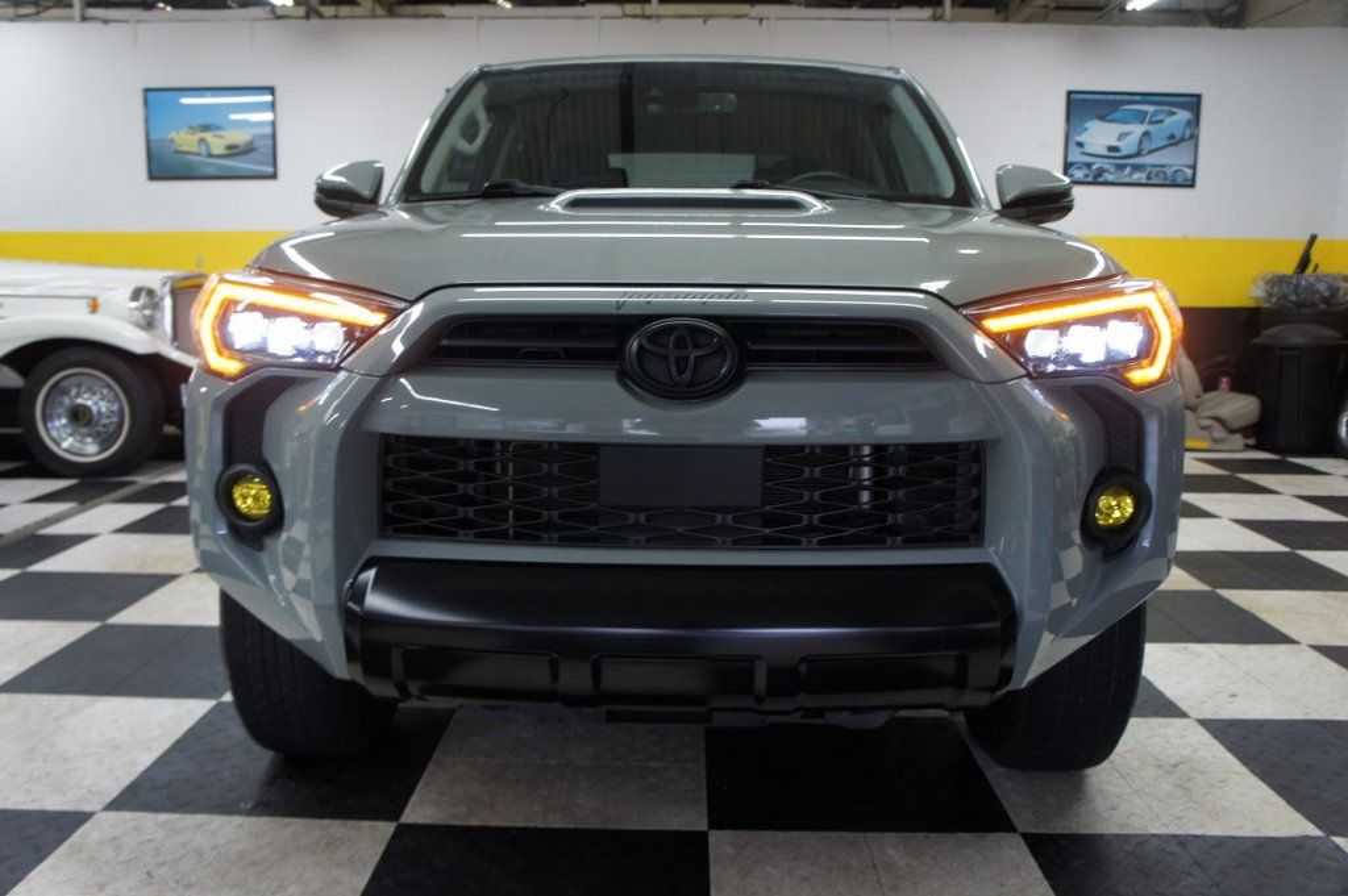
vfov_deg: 43.5
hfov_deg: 62.0
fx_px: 1122
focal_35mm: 30
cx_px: 674
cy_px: 448
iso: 250
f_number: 4
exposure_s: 1/30
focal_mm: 20
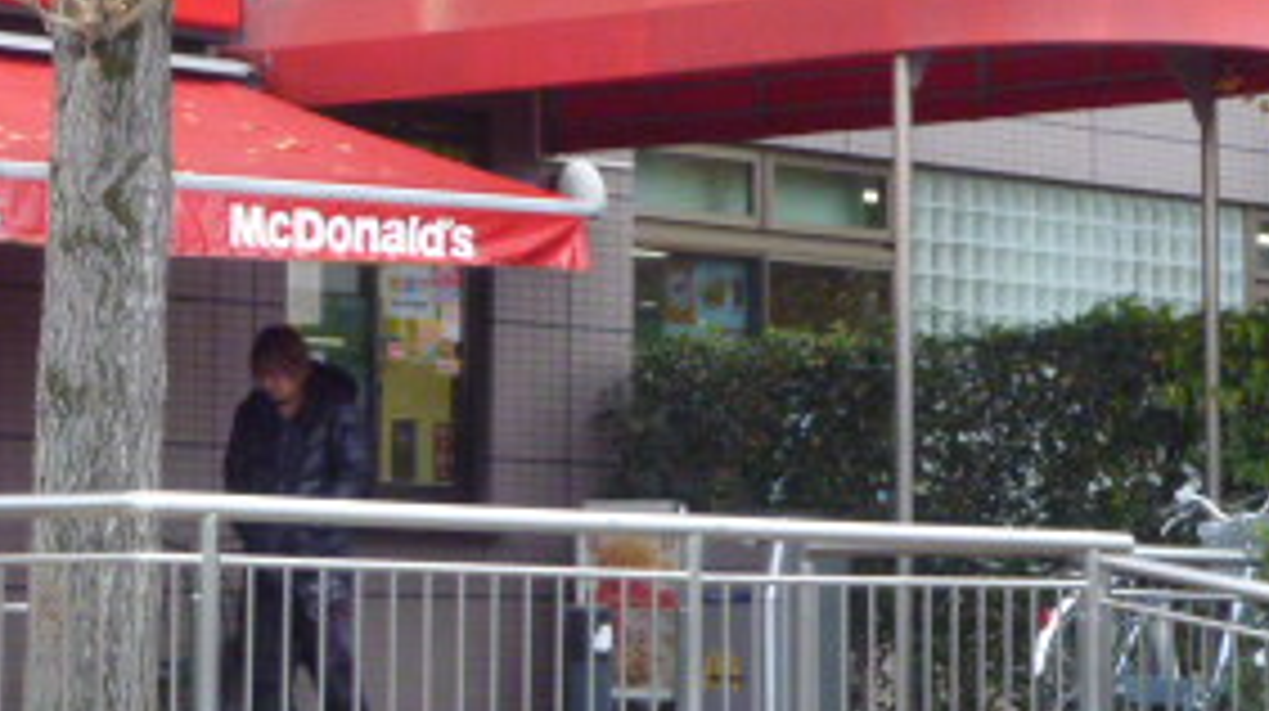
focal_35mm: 151
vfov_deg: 8.0
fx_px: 5076
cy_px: 189
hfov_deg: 14.1
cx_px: 176
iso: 400
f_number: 4.6
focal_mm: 10.8
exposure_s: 1/50
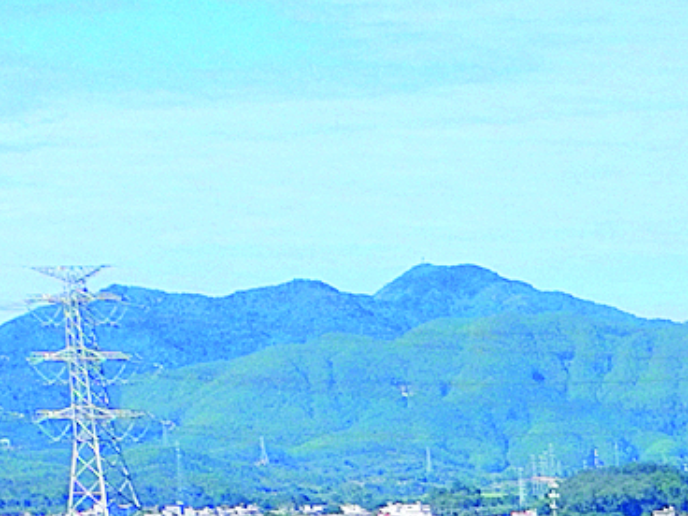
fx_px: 2942
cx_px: 1387
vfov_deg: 8.3
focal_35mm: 148
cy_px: 1586
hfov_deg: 11.9
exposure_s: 1/2000
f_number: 2.8
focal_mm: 12.29
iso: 110
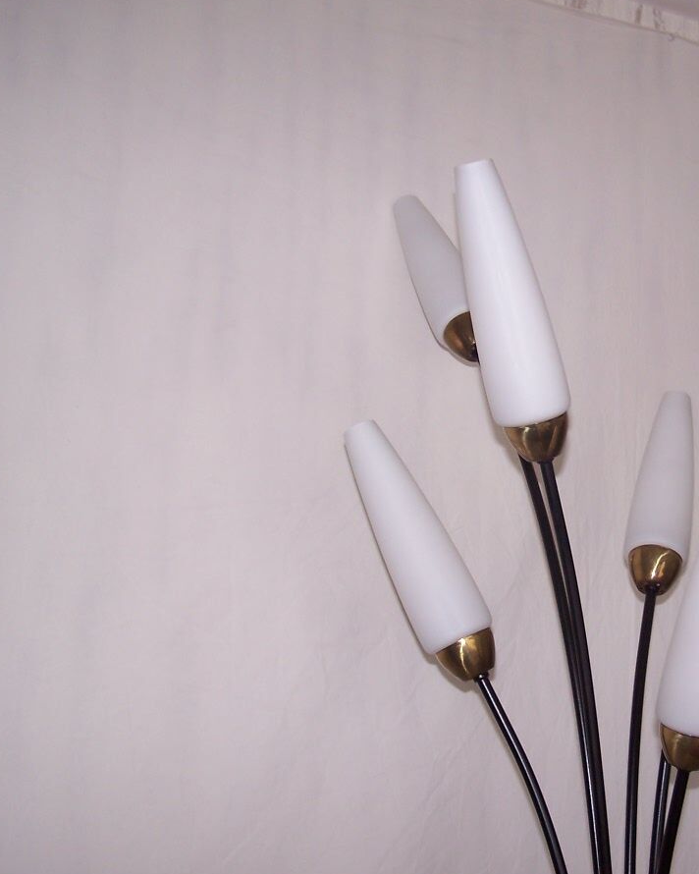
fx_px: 1293
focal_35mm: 50
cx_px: 581
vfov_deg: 37.3
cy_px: 435
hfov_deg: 29.4
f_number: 2.8
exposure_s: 1/60
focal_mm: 6.3
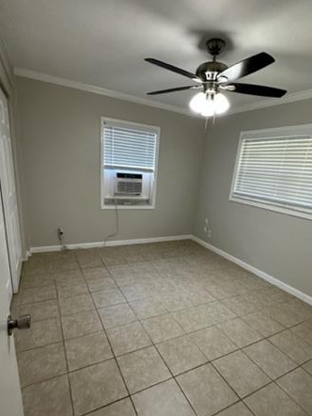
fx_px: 228
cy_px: 236
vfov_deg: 84.2
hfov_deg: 68.6
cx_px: 168
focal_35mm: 19
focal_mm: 2.22
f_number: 2.2
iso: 160
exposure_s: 1/60
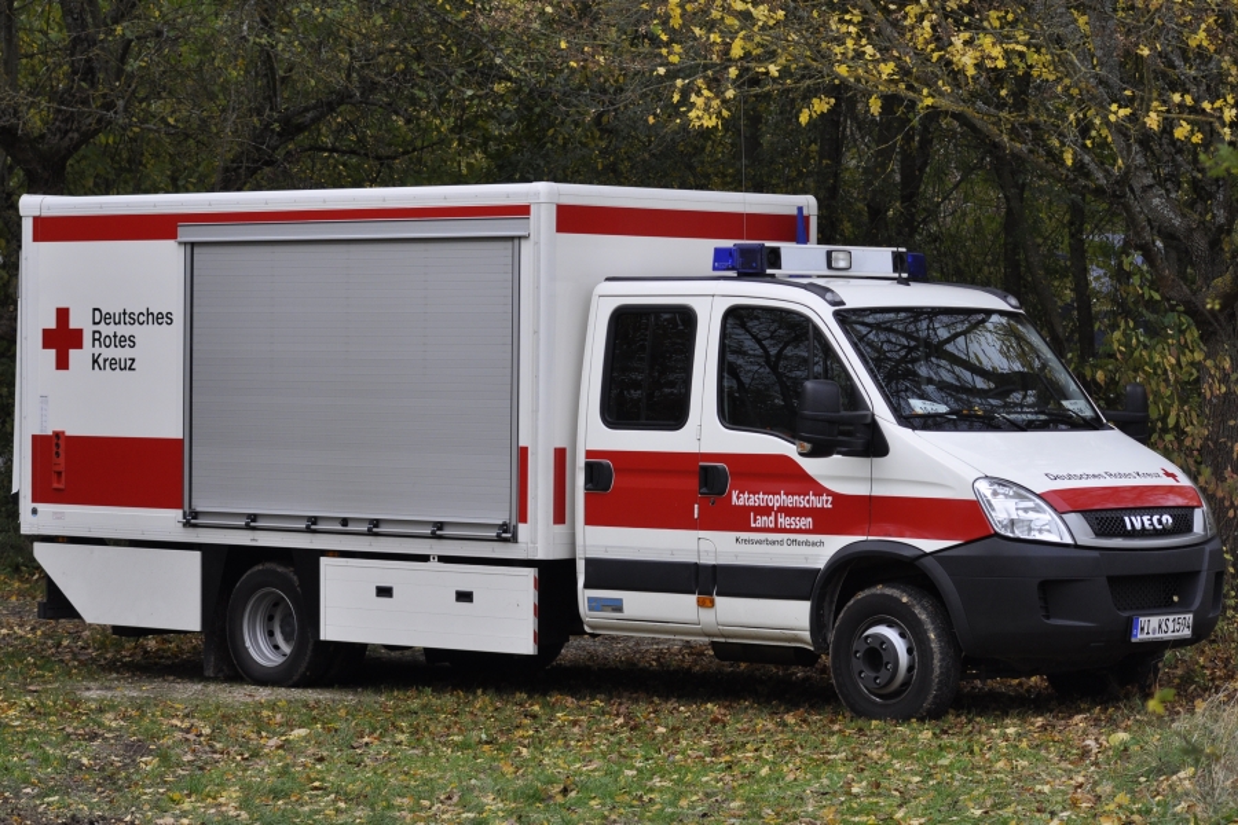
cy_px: 412
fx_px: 3611
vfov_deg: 13.0
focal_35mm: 105
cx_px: 619
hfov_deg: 19.5
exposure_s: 1/400
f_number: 5
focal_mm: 70
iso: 500
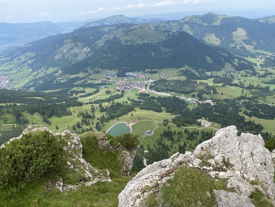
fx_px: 207
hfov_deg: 67.3
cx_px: 138
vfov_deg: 53.1
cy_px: 104
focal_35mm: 26
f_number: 1.8
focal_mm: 4.25
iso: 32
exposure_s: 1/1362
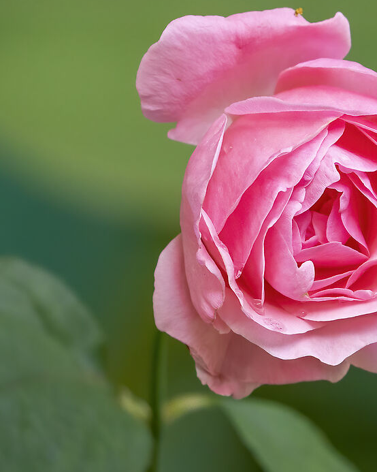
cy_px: 203
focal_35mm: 1872
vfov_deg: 1.0
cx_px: 506
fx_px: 26121
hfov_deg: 0.8
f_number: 6.3
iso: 3200
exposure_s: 1/1000
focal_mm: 576
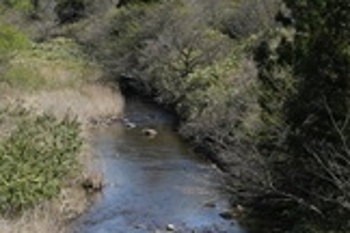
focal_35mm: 144
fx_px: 1400
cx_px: 106
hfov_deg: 14.2
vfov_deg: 9.4
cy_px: -19
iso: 800
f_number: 5.6
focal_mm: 32
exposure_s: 1/3200
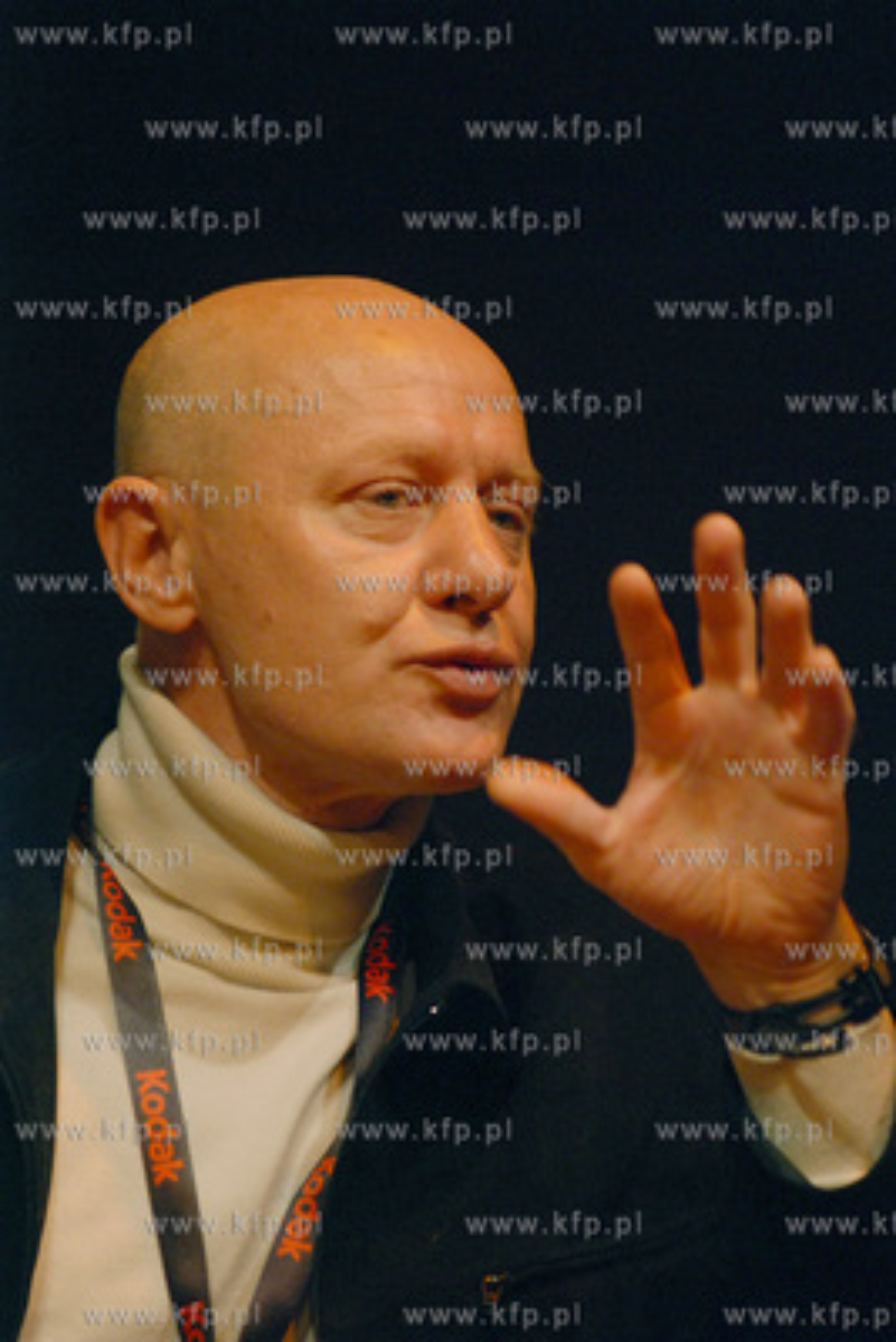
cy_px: 671
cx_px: 448
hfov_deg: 4.6
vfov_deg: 6.9
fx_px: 11189
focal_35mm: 300
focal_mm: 200
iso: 1250
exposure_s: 1/125
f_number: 2.8
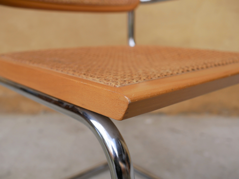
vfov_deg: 36.0
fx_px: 276
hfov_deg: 46.8
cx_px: 120
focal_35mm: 40
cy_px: 90
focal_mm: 20
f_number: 3.2
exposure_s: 1/320
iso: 200
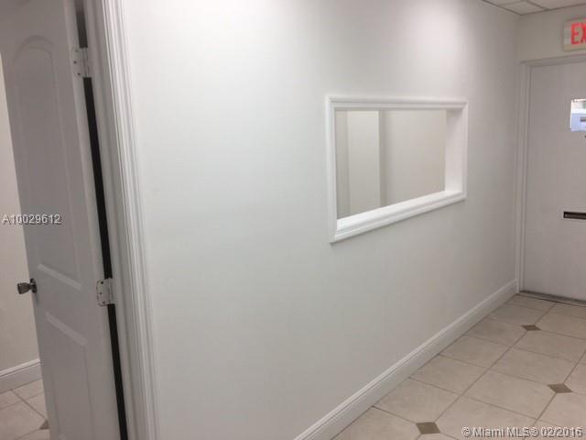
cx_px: 293
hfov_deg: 61.7
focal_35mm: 29
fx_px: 491
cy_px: 220
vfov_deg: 48.2
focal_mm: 4.15
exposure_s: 1/60
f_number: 2.2
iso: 32
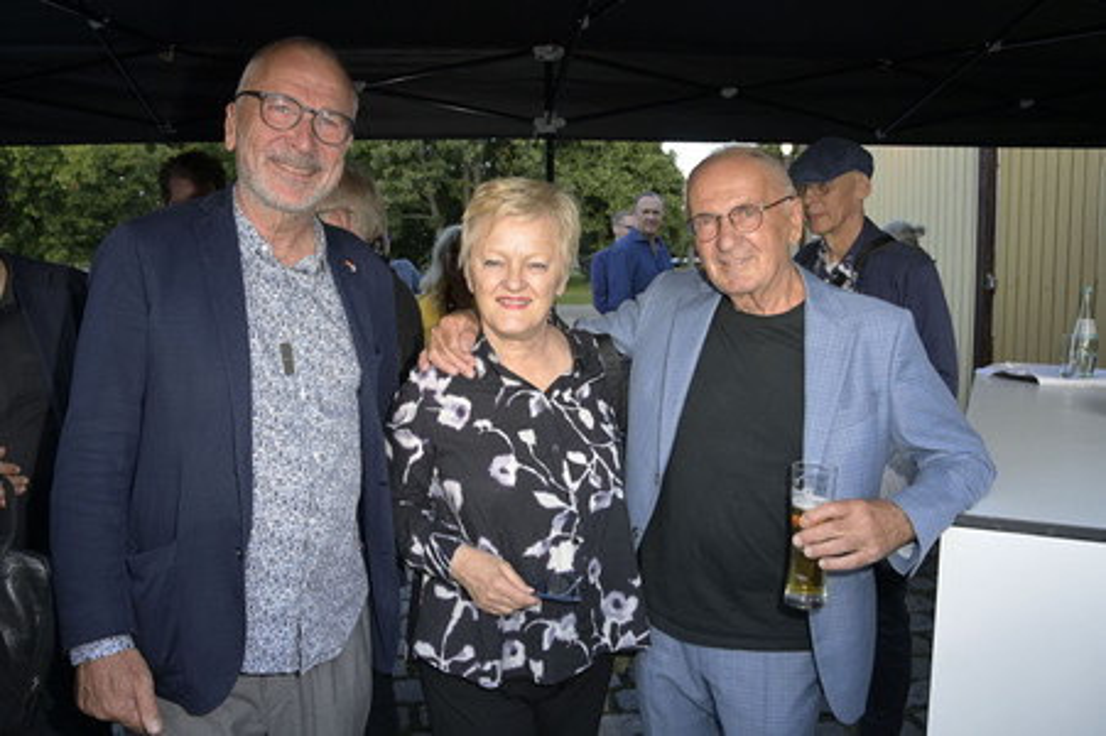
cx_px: 553
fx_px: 737
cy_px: 368
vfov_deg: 53.1
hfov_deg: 73.8
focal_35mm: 24
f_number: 6.3
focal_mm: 24
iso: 400
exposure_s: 1/125
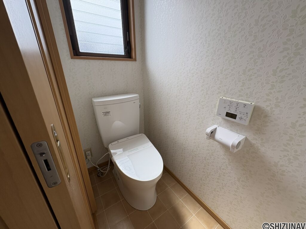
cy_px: 114
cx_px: 153
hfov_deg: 102.1
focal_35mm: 14
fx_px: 124
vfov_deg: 85.7
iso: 40
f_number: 2.2
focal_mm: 2.22
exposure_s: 1/174
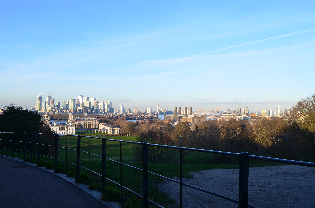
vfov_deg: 47.7
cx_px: 158
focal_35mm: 27
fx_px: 236
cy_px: 104
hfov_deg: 67.5
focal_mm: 18
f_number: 10
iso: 200
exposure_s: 1/80
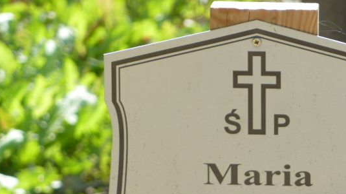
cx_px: 254
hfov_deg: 4.4
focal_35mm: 489
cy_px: 188
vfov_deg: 2.5
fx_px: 4487
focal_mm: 49.2
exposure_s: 1/160
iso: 80
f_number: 4.9
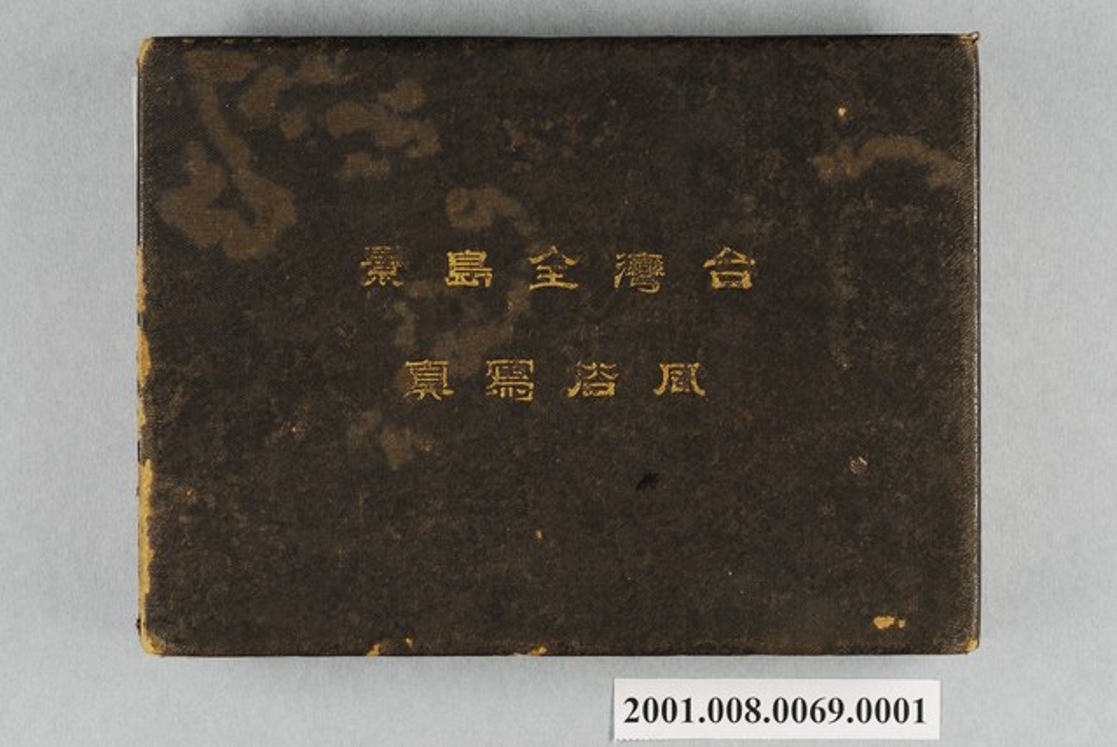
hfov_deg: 22.6
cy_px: 374
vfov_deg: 15.2
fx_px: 2795
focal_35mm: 90
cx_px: 558
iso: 200
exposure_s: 1/30
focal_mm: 60
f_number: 6.3
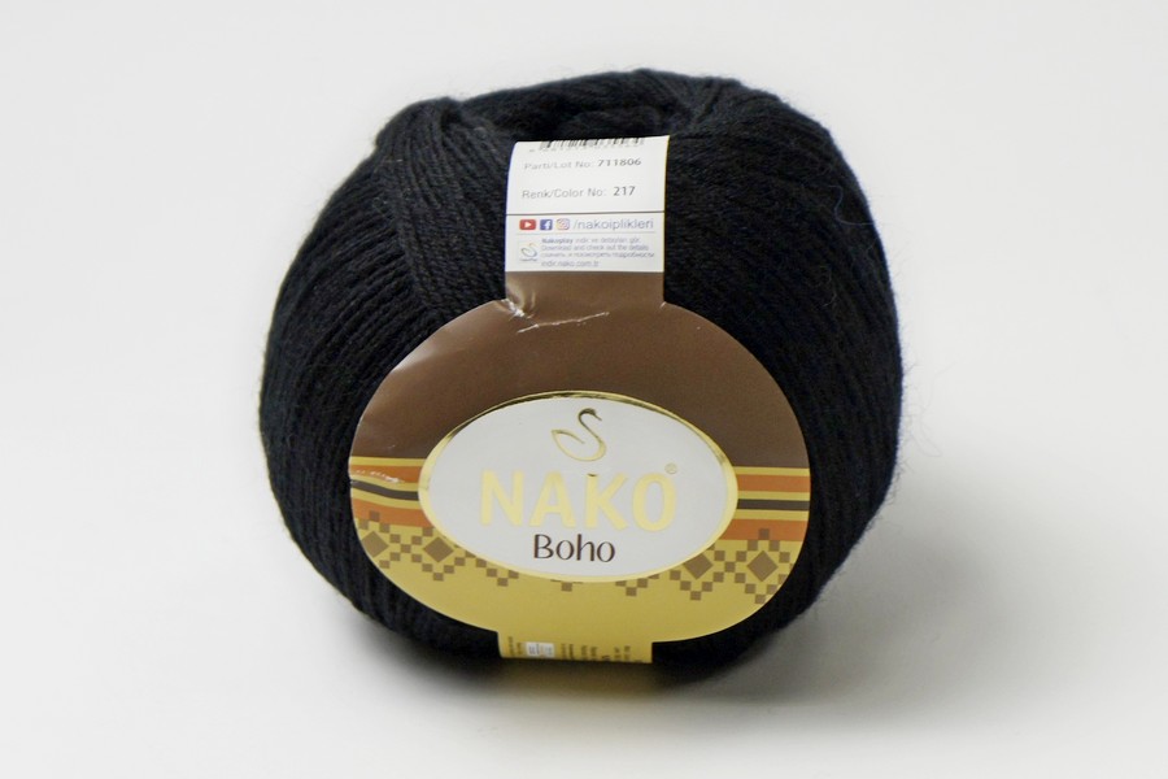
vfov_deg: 16.6
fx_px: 2676
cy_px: 390
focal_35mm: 82
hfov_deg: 24.6
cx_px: 584
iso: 200
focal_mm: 55
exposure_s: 1/30
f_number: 5.6
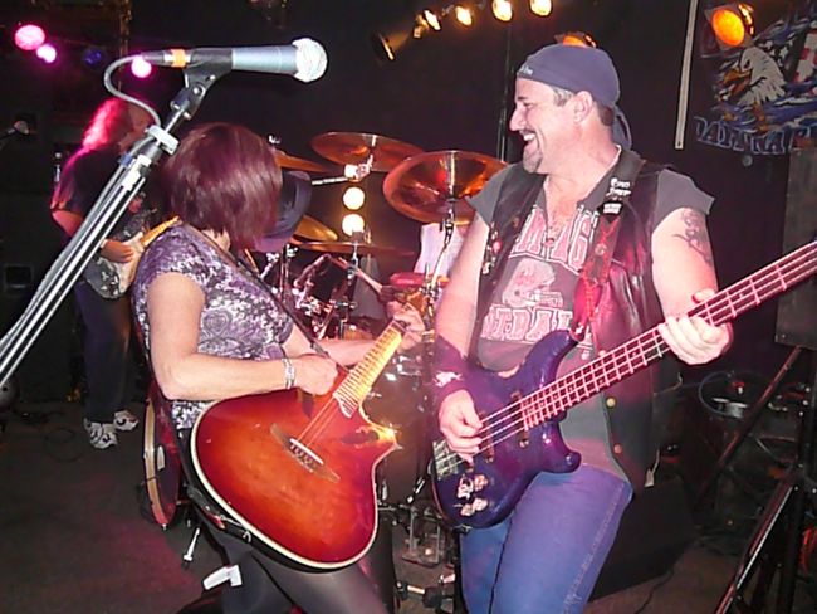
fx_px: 826
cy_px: 307
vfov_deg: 40.7
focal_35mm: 35
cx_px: 408
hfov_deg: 52.6
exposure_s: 1/30
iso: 800
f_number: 2.8
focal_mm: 5.2
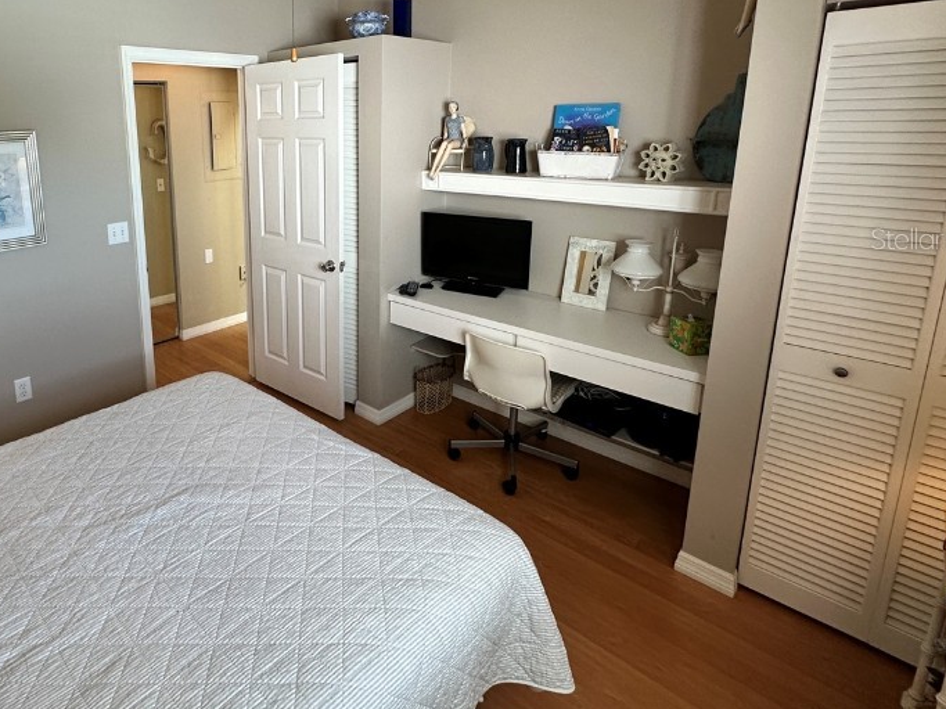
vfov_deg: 61.9
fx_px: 574
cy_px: 238
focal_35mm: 21
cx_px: 292
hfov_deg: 75.7
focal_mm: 2.22
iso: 160
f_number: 2.2
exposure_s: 1/120
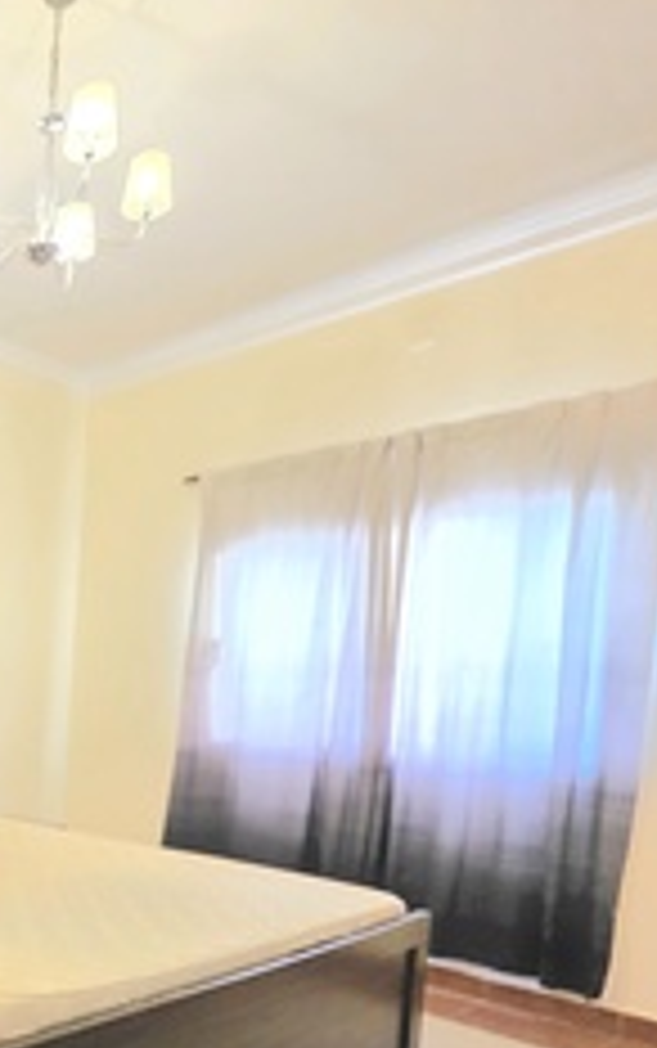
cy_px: 758
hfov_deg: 33.5
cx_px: -200
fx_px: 772
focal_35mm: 27
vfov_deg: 65.1
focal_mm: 2.2
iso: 800
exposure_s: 1/50.3
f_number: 1.9
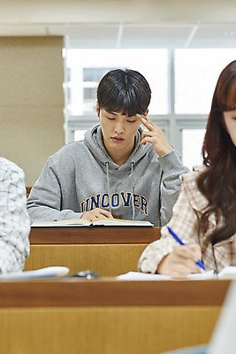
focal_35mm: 85
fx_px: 835
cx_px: 118
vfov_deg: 23.9
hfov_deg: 16.1
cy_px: 177
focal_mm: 85
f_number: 3.5
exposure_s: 1/125
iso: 1600
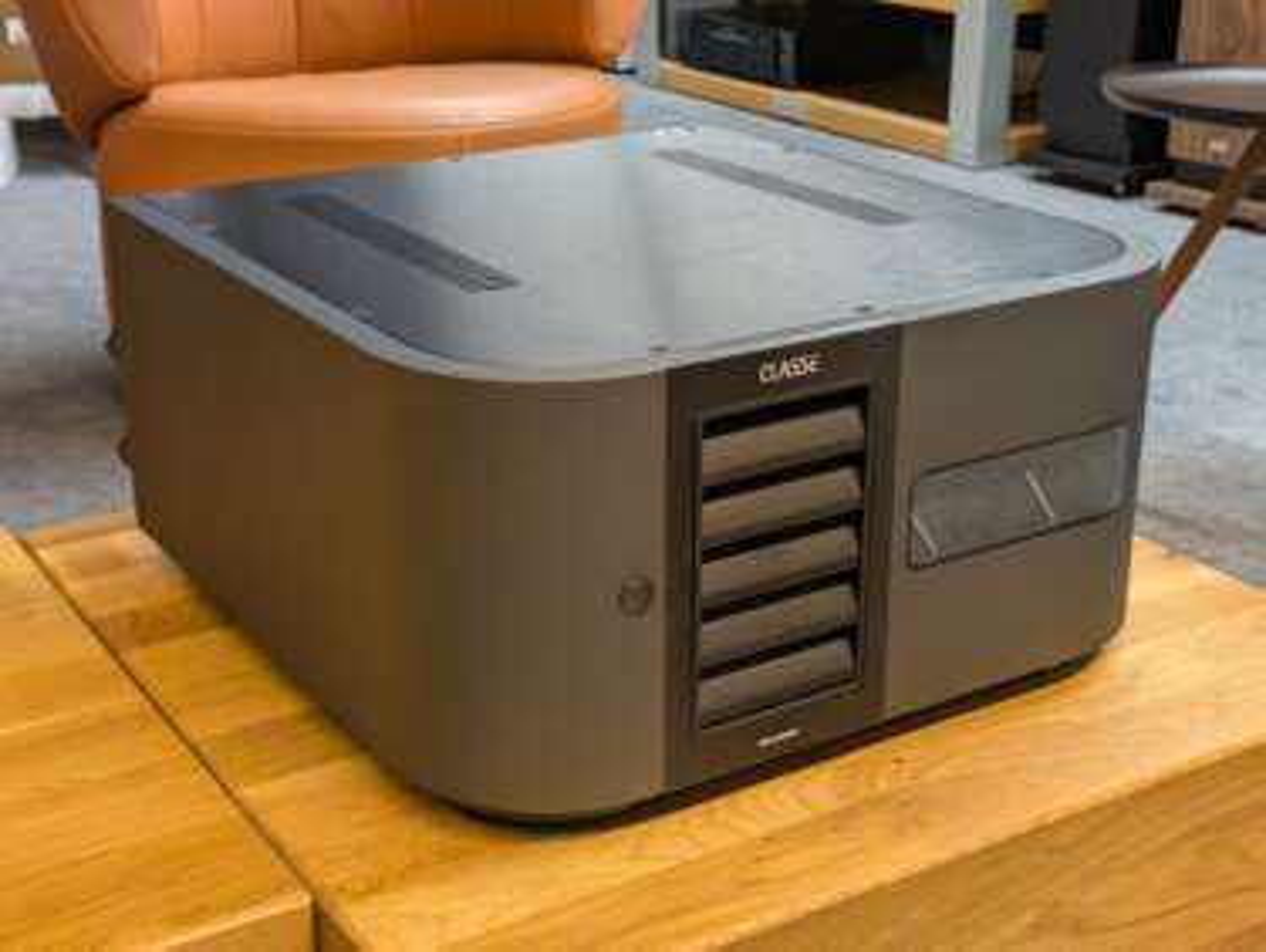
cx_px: 633
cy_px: 476
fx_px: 1867
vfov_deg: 28.6
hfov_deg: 37.5
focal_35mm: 51
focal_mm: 5.43
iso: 125
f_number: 1.89
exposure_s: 1/25
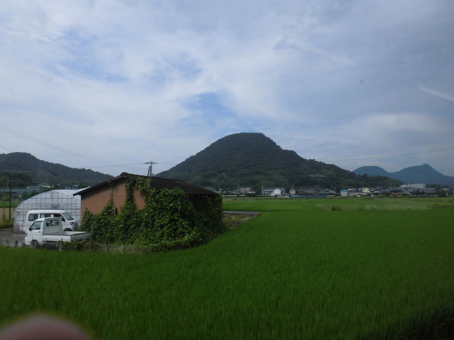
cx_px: 227
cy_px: 170
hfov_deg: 67.3
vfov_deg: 53.1
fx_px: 341
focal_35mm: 26
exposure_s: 1/640
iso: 100
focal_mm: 4.6
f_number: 3.5
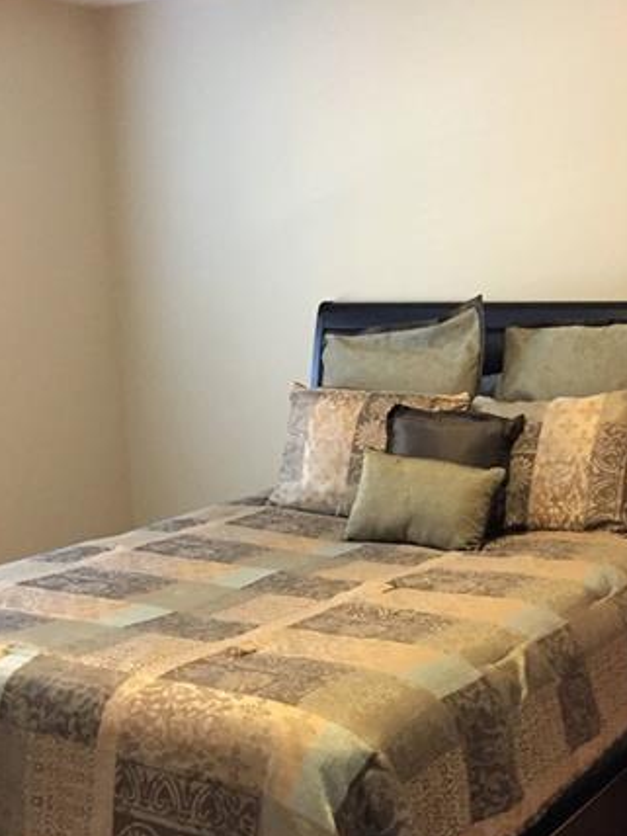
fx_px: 1256
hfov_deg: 27.8
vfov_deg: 36.5
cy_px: 547
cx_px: 428
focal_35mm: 52
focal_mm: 4.15
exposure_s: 1/30
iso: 250
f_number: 2.2
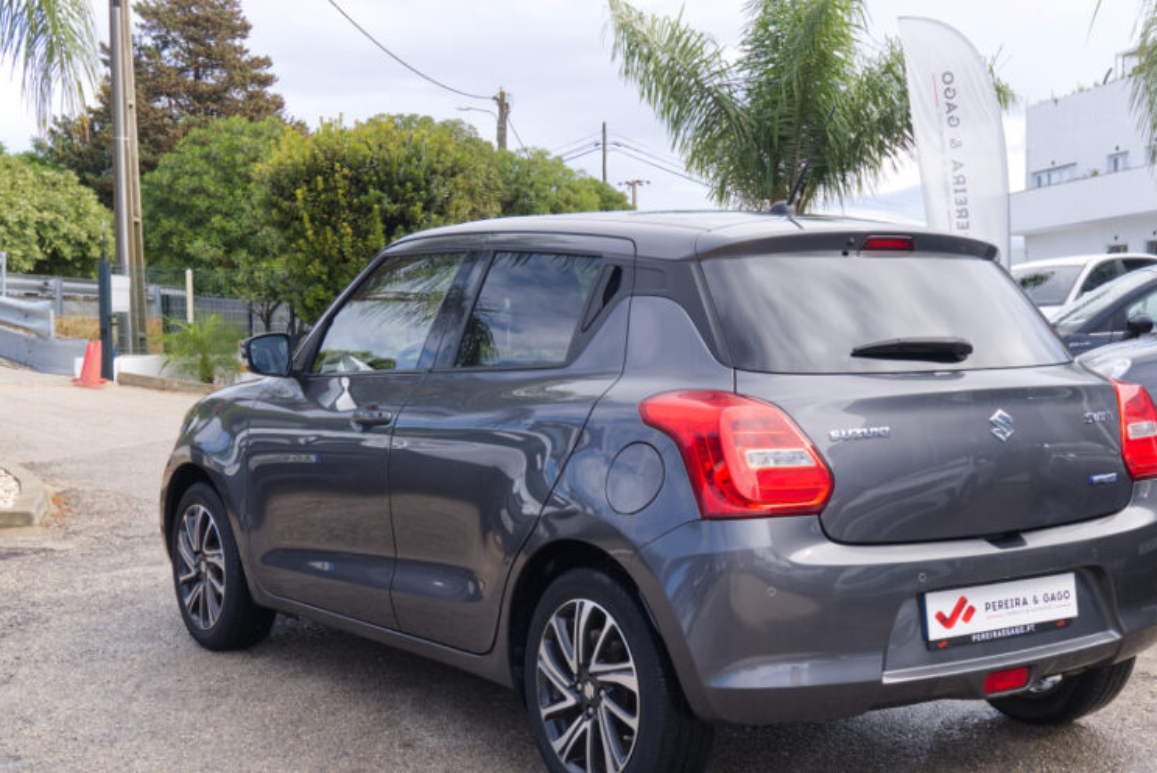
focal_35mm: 51
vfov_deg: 26.4
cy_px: 495
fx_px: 1640
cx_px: 701
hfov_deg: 38.7
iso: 160
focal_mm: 24.9
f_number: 9
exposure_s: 1/100
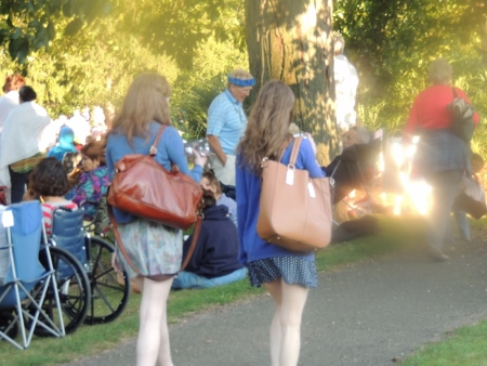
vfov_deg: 10.2
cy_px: 183
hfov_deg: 13.6
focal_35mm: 145
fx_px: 2041
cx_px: 244
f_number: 4.4
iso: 400
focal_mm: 25.8
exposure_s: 1/100
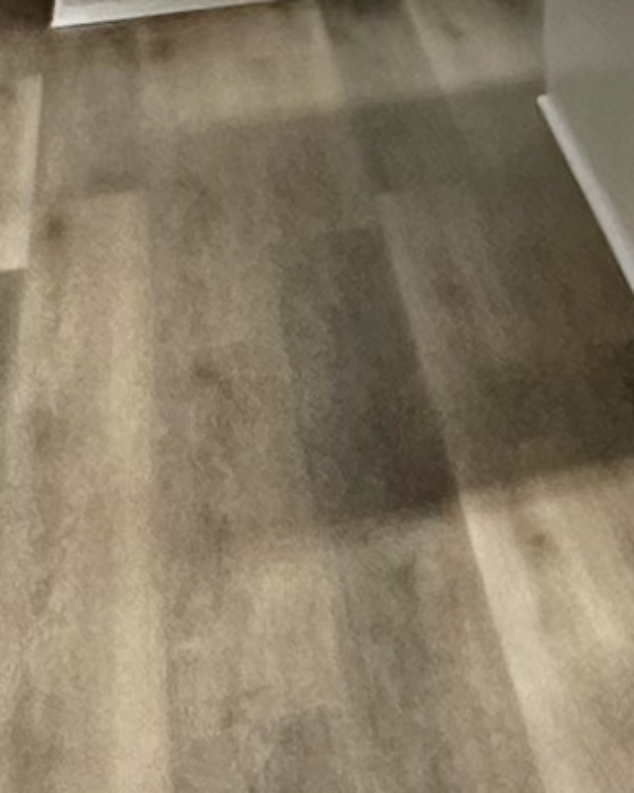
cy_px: -730
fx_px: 2440
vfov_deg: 15.3
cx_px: 1716
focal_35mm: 104
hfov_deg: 11.2
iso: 320
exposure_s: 1/120
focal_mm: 2.22
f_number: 2.2
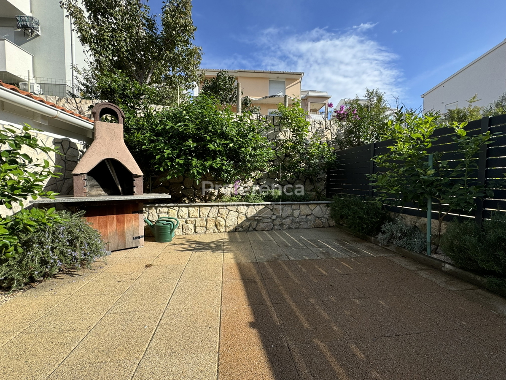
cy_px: 190
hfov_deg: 102.1
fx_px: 205
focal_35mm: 14
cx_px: 253
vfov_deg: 85.7
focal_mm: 2.22
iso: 40
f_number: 2.2
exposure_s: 1/921
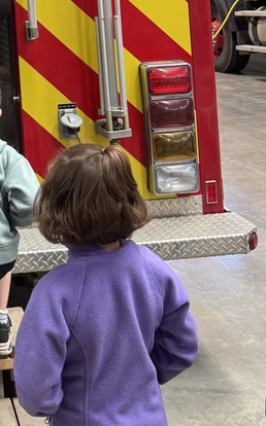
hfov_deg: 19.1
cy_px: -5
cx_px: -76
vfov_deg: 30.1
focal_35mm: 63
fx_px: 732
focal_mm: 6.76
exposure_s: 1/60
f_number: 1.78
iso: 160
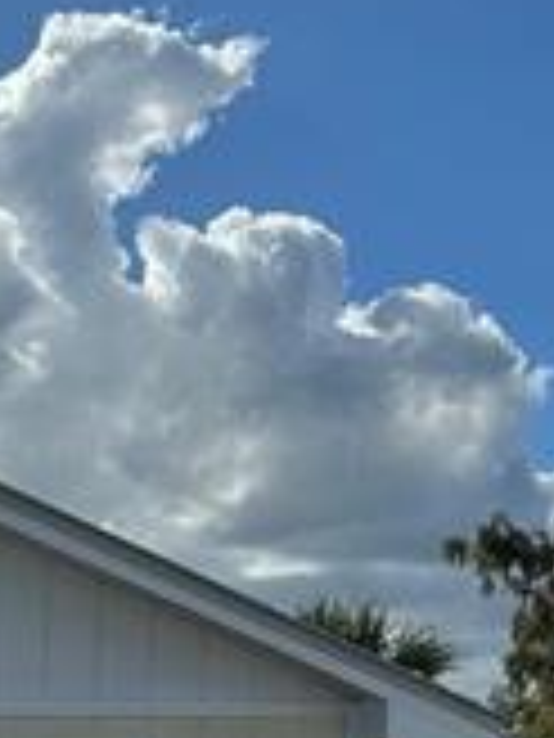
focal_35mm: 88
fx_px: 1878
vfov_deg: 19.1
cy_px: 1148
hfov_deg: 15.4
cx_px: -302
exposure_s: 1/8197
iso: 80
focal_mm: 6.86
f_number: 1.78
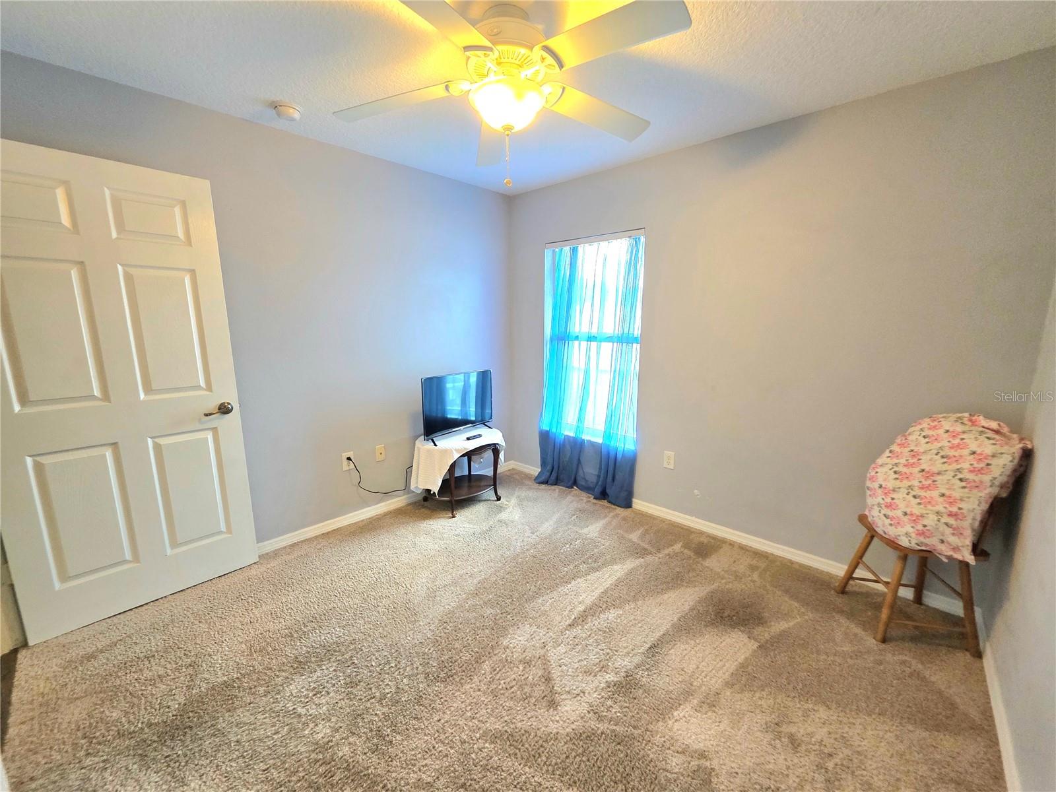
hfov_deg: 106.2
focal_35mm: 13
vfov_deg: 89.9
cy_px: 396
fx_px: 397
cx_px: 528
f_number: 1.9
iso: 250
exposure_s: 1/120
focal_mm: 2.2
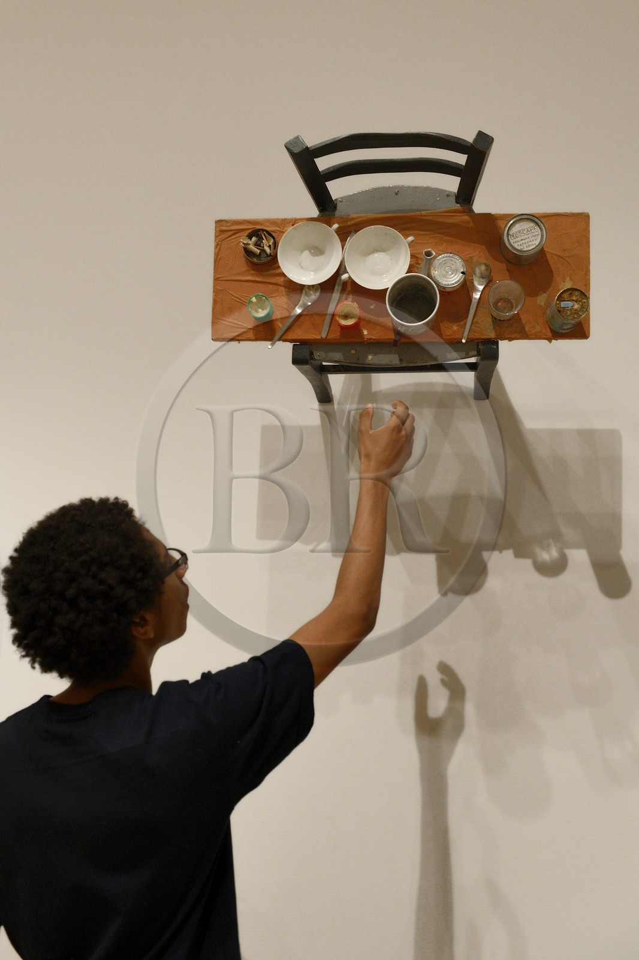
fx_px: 906
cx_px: 320
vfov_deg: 55.8
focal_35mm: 34
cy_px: 480
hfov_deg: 38.9
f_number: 4
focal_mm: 34
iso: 1600
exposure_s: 1/50
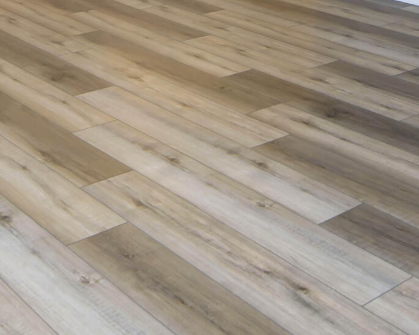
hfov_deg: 28.7
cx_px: 233
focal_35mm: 66
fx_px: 818
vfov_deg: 19.9
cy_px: -171
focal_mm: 16
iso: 400
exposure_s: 1/15
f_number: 6.7
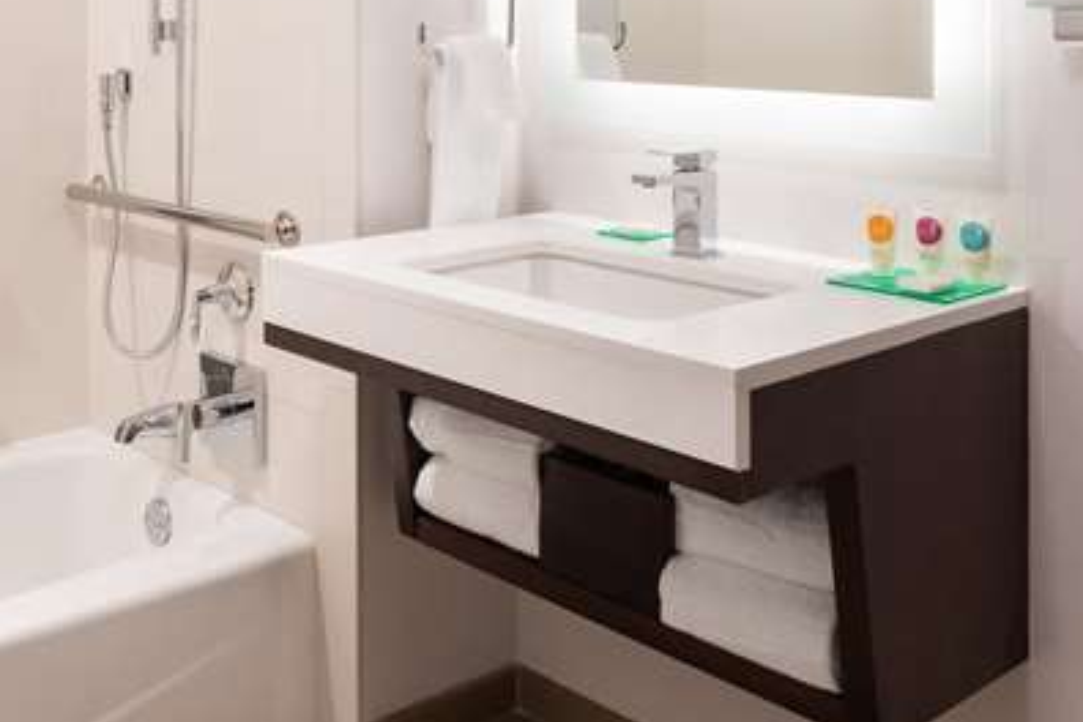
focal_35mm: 44
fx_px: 1324
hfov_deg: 42.7
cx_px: 238
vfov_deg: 29.2
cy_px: 59
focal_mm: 17
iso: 100
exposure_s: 2.5
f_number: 11
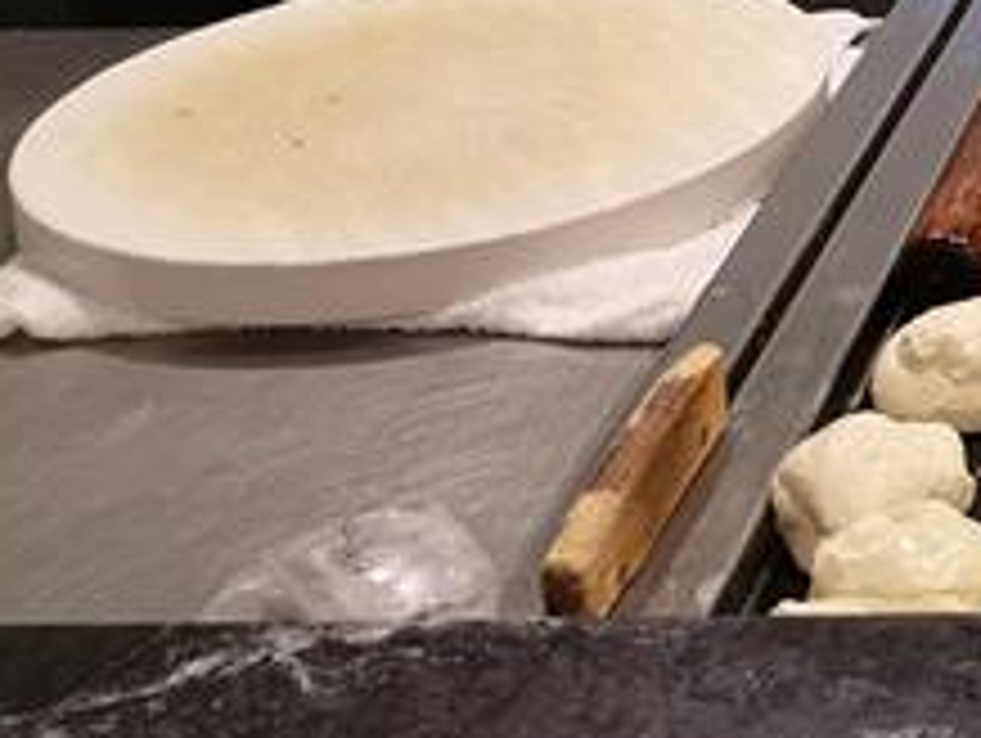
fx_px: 2809
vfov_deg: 13.9
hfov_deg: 17.2
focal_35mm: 99
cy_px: -436
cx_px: 1606
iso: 160
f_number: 1.8
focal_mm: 3.95
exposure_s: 1/50
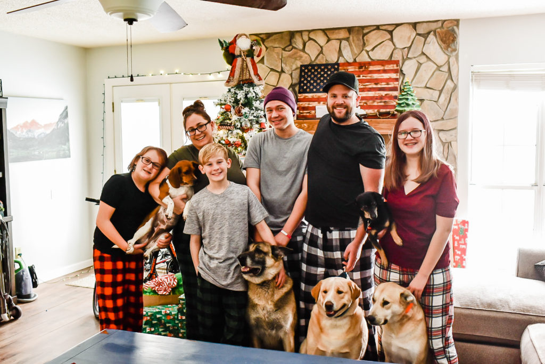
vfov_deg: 37.9
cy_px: 182
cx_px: 272
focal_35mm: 35
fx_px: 530
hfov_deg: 54.4
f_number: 3.5
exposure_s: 1/160
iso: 3200
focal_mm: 35
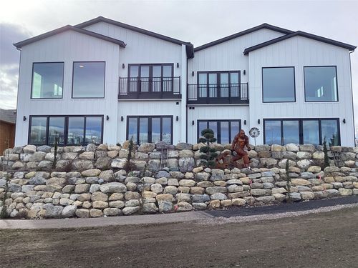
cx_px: 179
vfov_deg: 45.4
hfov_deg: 58.4
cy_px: 134
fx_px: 321
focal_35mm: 31
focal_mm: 3.3
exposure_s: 1/673
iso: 25
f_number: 2.4
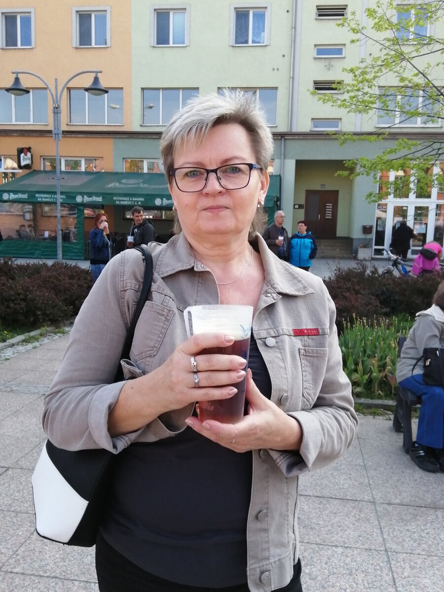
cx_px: 222
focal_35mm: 30
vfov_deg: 60.0
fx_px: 513
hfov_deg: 46.8
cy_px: 296
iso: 50
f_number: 1.8
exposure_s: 1/404
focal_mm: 3.6
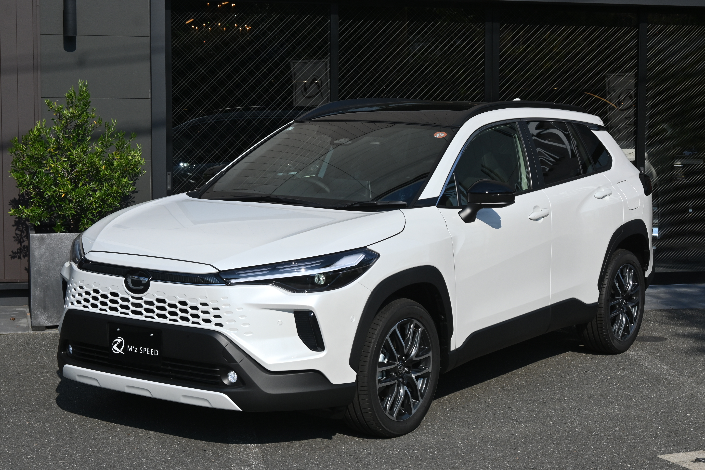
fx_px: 1263
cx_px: 352
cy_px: 235
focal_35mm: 64
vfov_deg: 21.1
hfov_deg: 31.2
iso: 320
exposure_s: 1/2500
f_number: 6.3
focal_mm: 43
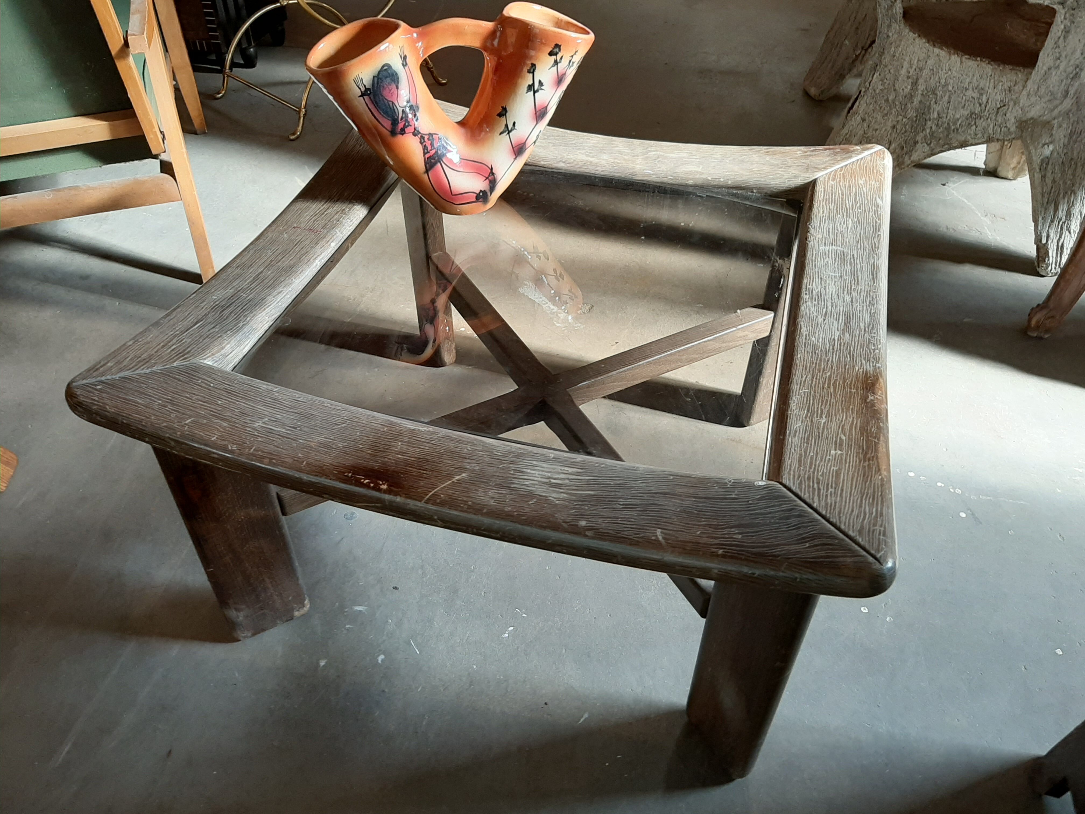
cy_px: 407
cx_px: 542
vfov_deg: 53.1
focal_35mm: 26
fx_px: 815
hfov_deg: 67.3
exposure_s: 1/50
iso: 100
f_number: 1.7
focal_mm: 3.93
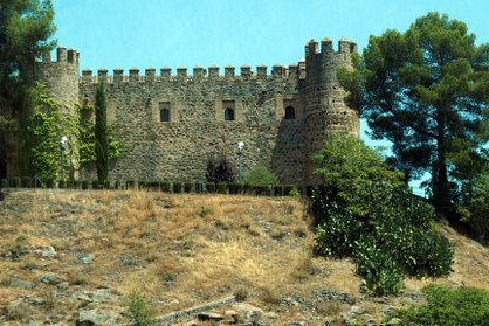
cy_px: 126
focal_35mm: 179
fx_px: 2432
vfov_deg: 7.7
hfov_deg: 11.5
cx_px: 255
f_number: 3.5
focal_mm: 31.8
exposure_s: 1/400
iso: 100
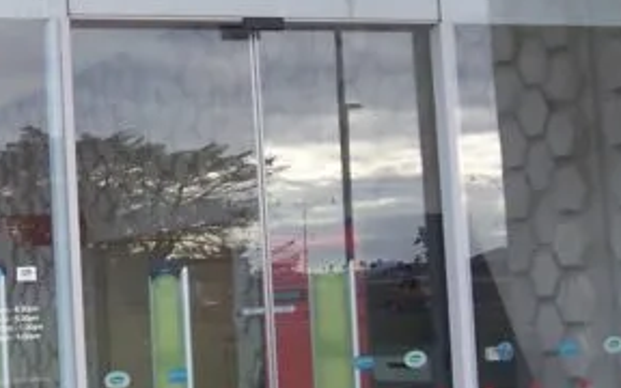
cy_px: 155
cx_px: 153
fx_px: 1625
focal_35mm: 96
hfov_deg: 21.4
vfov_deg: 13.6
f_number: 2.7
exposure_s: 1/180
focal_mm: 5.6
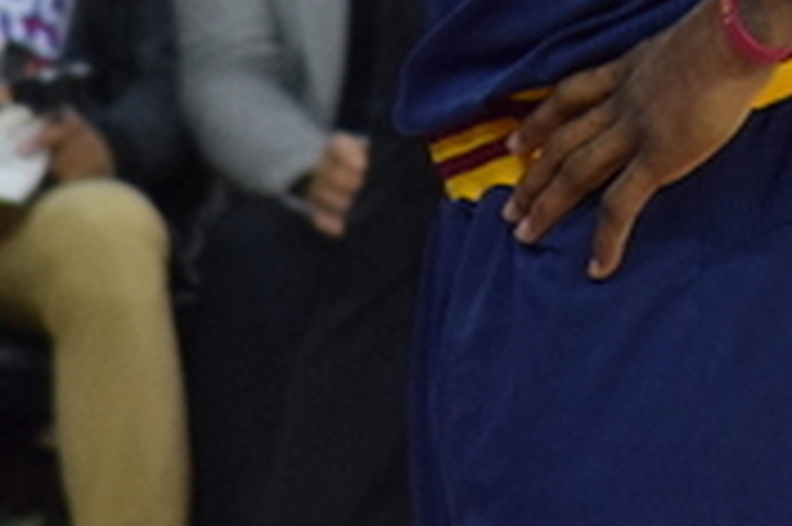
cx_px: 644
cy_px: -508
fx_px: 27166
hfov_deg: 1.7
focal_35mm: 1236
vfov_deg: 1.1
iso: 2500
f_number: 5.6
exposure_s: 1/500
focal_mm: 200
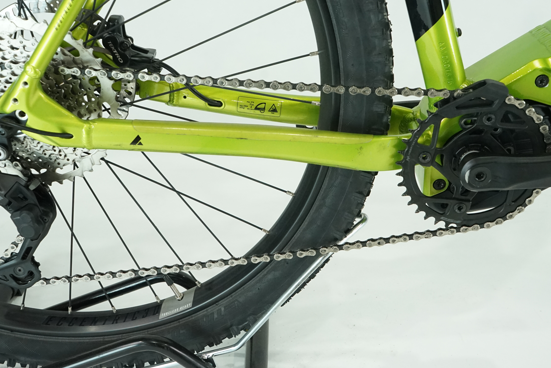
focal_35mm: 40
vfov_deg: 33.2
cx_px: 296
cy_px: 135
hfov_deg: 48.4
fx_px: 612
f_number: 8
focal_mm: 29
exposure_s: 1/200
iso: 3200
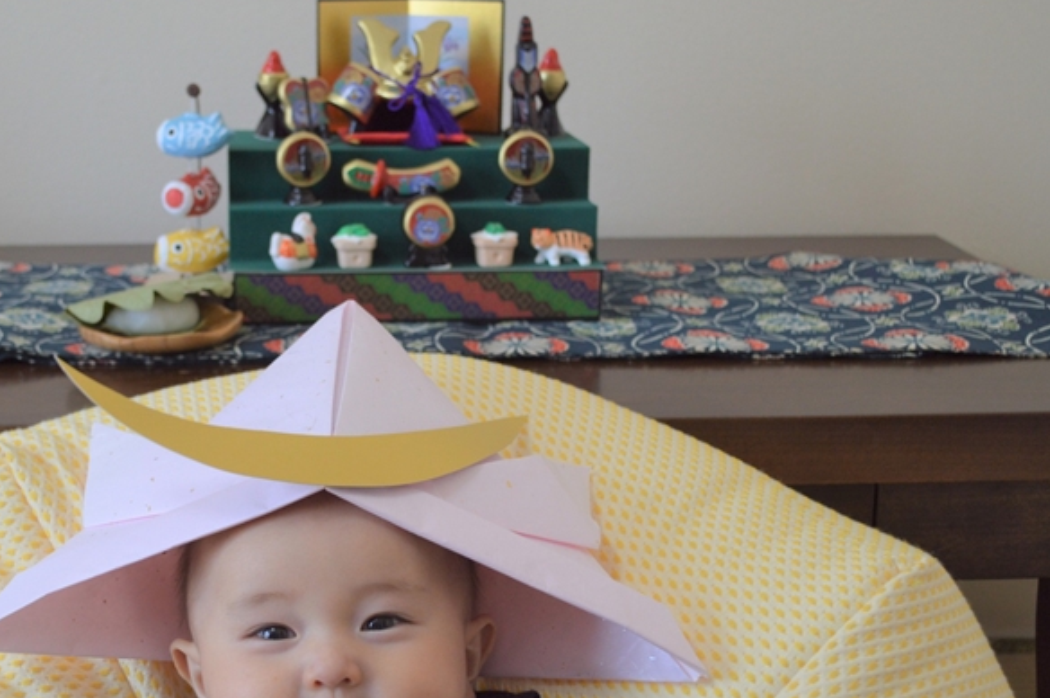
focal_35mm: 57
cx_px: 396
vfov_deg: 23.7
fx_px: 1661
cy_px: 412
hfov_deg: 34.9
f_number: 4.5
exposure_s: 1/60
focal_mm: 30
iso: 400
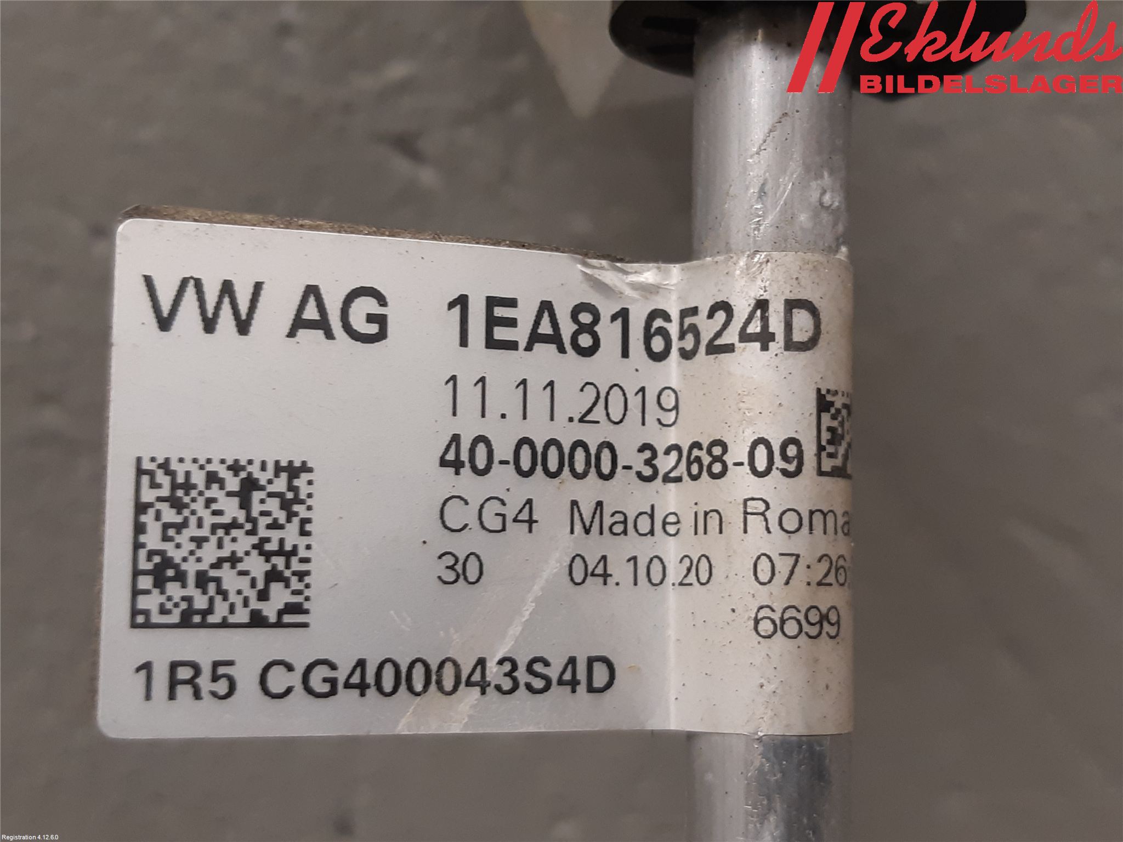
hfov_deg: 67.3
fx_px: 843
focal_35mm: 26
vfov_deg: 53.1
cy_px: 421
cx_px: 562
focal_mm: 3.93
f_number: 1.7
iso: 100
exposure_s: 1/50
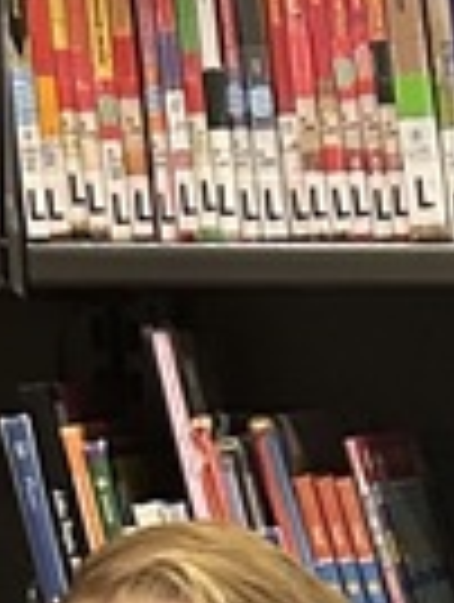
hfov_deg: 7.3
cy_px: 1490
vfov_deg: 8.9
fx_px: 3451
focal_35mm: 198
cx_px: 769
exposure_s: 1/60
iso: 400
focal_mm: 5.7
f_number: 1.5
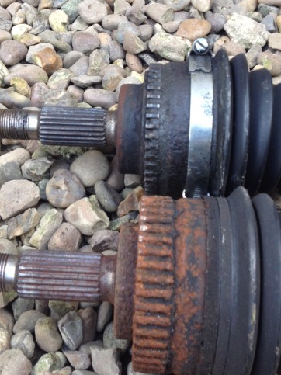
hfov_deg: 25.2
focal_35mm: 58
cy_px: 142
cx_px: 144
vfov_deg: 33.1
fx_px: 628
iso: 100
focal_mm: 4.3
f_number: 2.4
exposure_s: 1/120
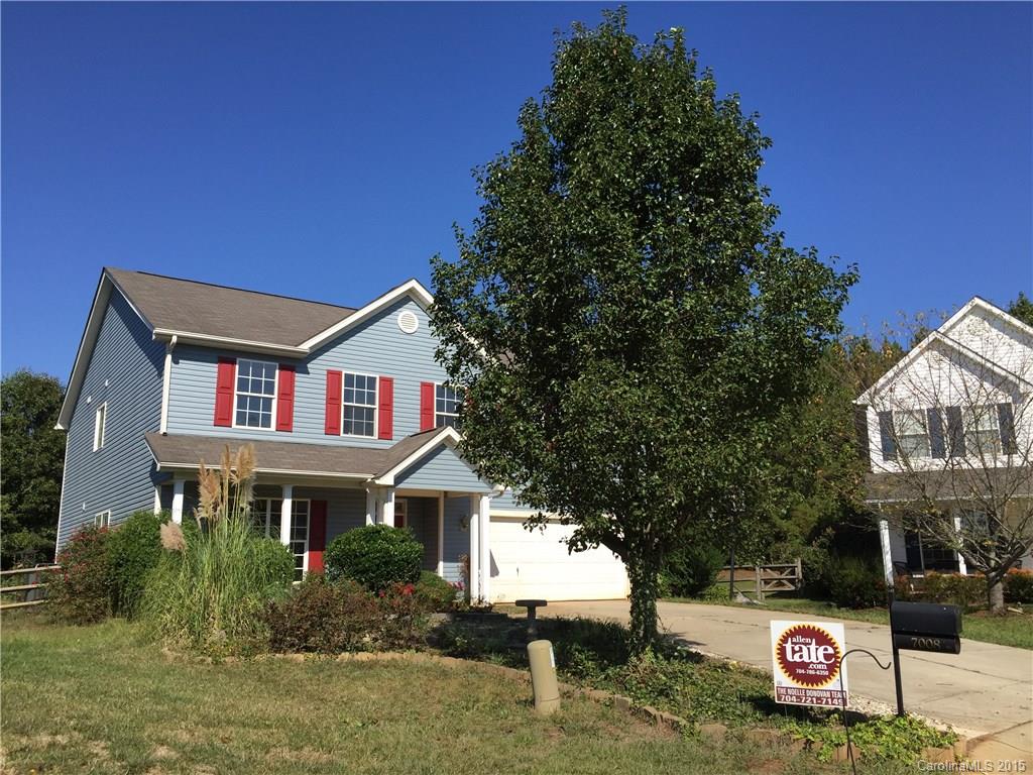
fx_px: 865
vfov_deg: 48.2
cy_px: 388
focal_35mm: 29
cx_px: 516
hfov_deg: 61.7
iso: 32
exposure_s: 1/2083
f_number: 2.2
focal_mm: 4.15
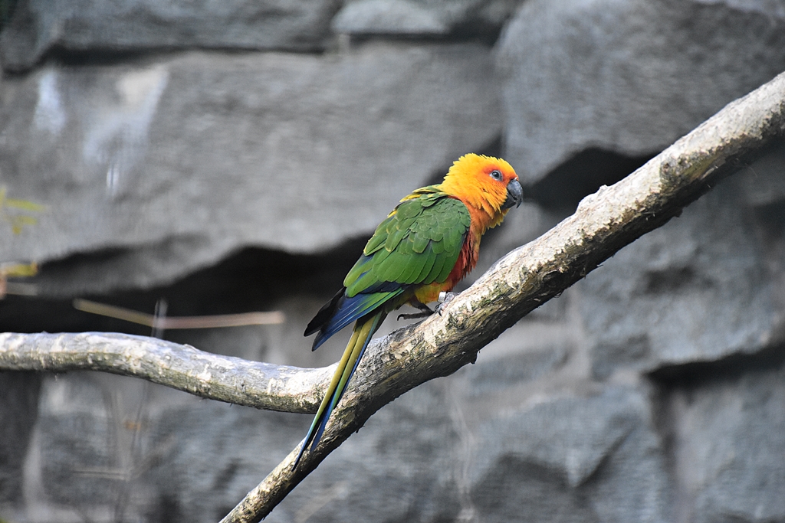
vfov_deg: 6.5
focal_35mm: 210
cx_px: 392
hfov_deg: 9.8
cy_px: 262
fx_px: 4579
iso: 3600
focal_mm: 140
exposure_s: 1/500
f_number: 5.6
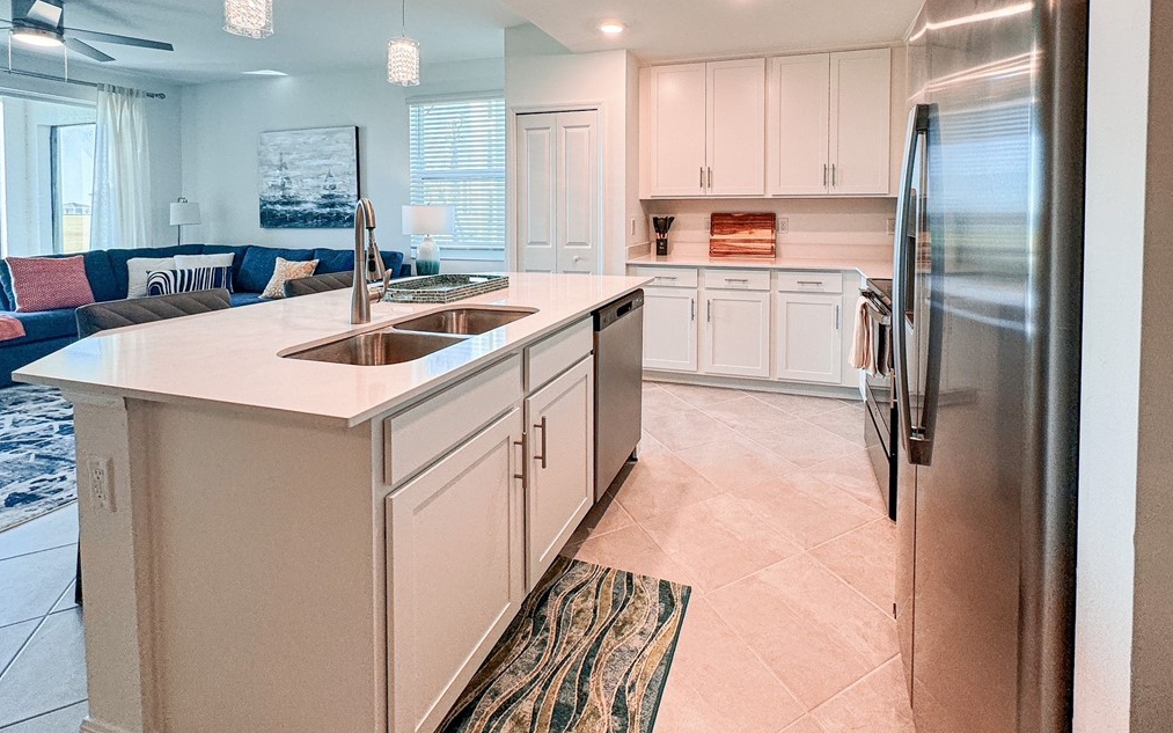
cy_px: 366
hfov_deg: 101.5
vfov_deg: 74.8
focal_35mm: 15
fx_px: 479
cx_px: 587
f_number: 2.2
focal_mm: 2.22
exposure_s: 1/120
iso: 125
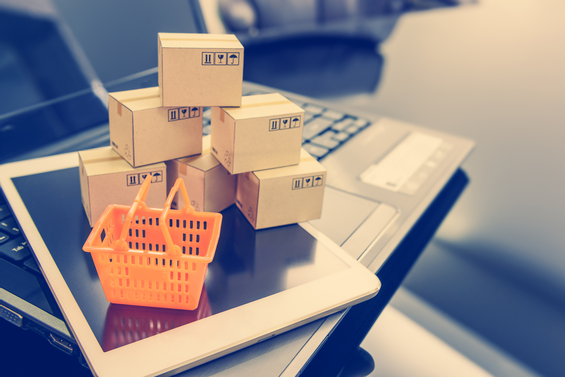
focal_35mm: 38
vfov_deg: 35.1
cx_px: 282
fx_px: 597
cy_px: 188
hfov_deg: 50.7
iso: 100
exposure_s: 1
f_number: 7.1
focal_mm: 38
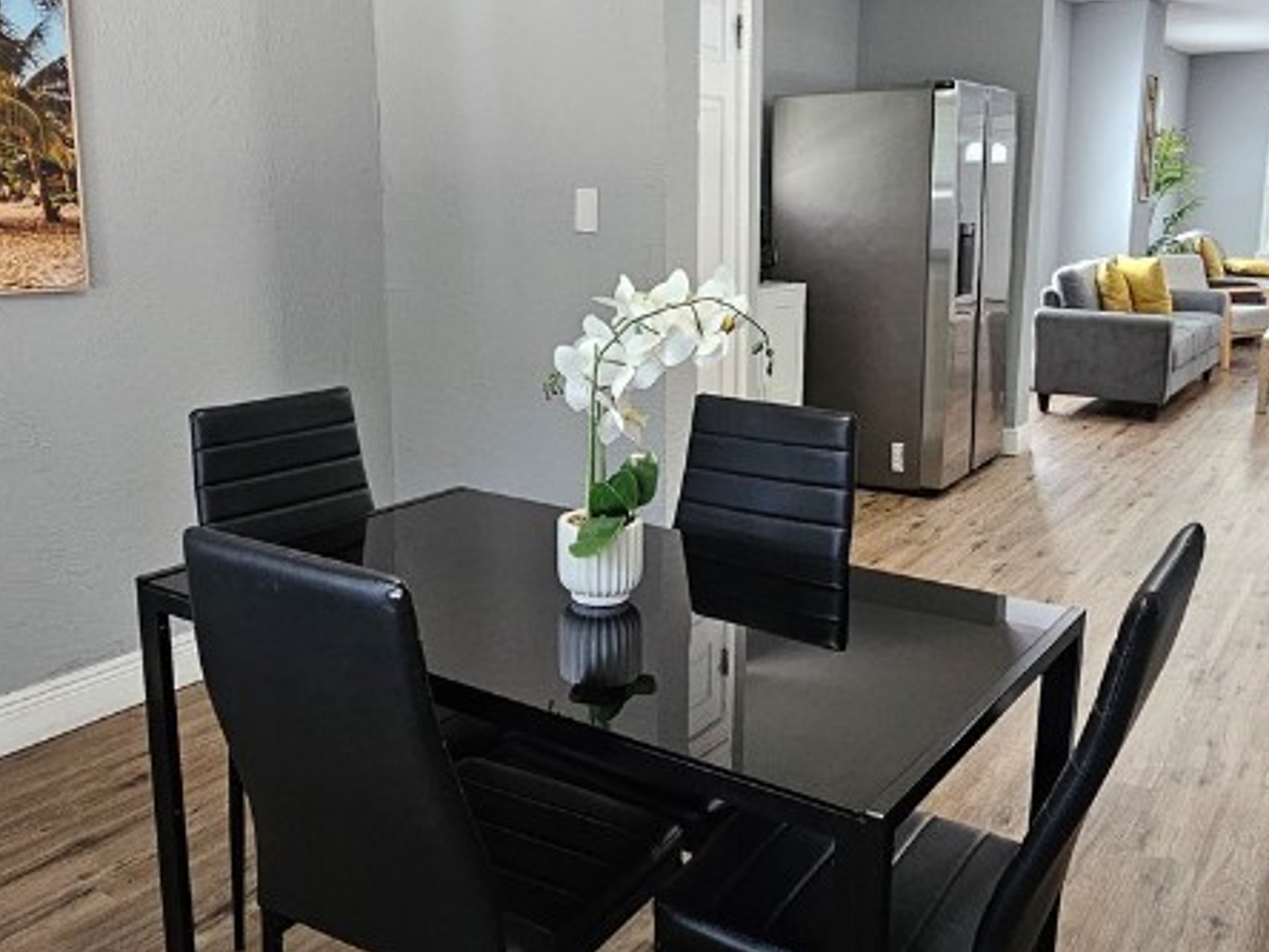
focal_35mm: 30
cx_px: 669
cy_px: 409
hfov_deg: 59.9
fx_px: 1100
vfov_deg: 46.7
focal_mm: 2.2
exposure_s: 1/60
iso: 320
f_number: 2.2
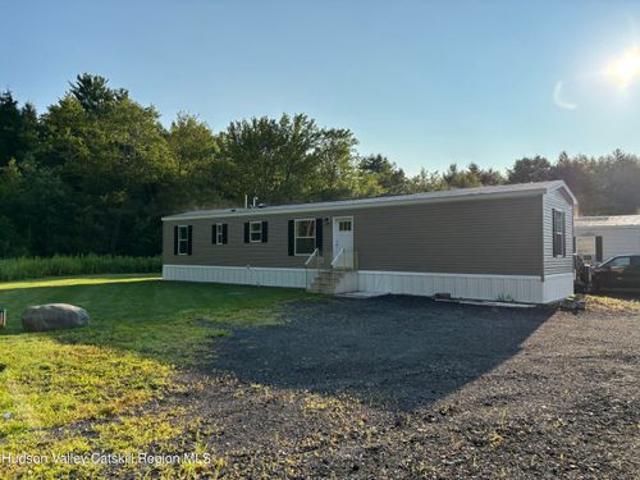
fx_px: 481
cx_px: 320
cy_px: 240
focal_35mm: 26
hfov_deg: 67.3
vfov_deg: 53.1
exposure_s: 1/2933
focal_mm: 5.96
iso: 50
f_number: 1.6
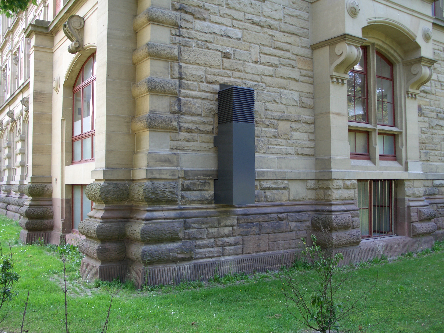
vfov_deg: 41.8
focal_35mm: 34
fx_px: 436
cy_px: 168
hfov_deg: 54.0
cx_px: 218
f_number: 2.8
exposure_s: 1/125
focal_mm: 7.1
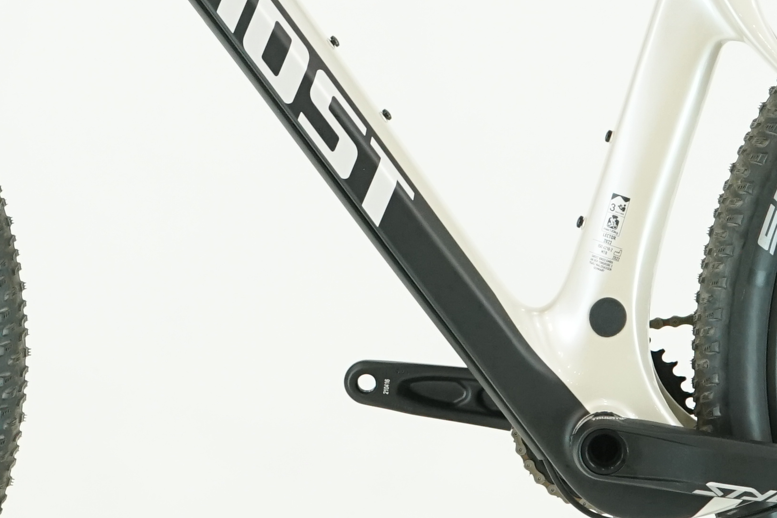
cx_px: 371
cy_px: 12
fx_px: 3950
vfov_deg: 7.5
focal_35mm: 183
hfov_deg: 11.2
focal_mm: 50
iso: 1600
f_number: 5.6
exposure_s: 1/200
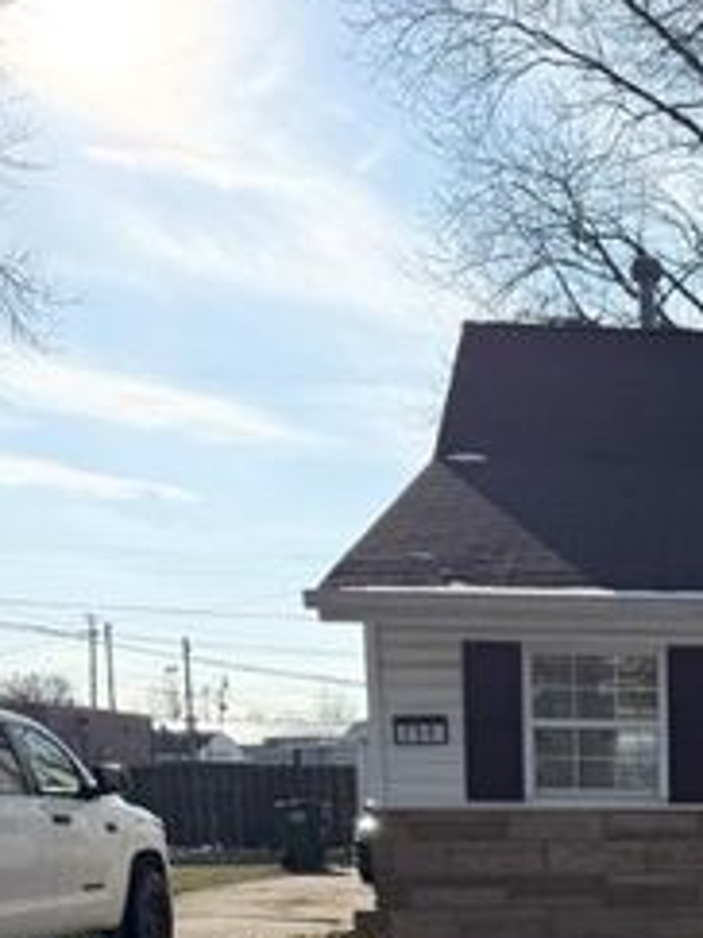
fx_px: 1789
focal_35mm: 66
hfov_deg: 20.4
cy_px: 982
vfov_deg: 27.4
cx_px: 900
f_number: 1.78
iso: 80
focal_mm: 6.76
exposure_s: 1/6173
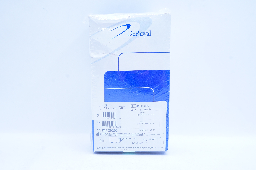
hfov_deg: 55.2
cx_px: 128
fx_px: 245
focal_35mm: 34
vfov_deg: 38.3
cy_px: 85
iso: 400
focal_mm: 23
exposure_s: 1/13
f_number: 11
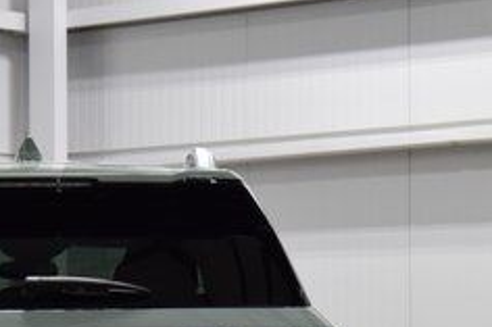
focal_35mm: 179
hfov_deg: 11.4
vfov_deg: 7.6
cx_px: 31
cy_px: 401
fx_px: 2445
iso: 1600
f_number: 7.1
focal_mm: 44
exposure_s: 1/60
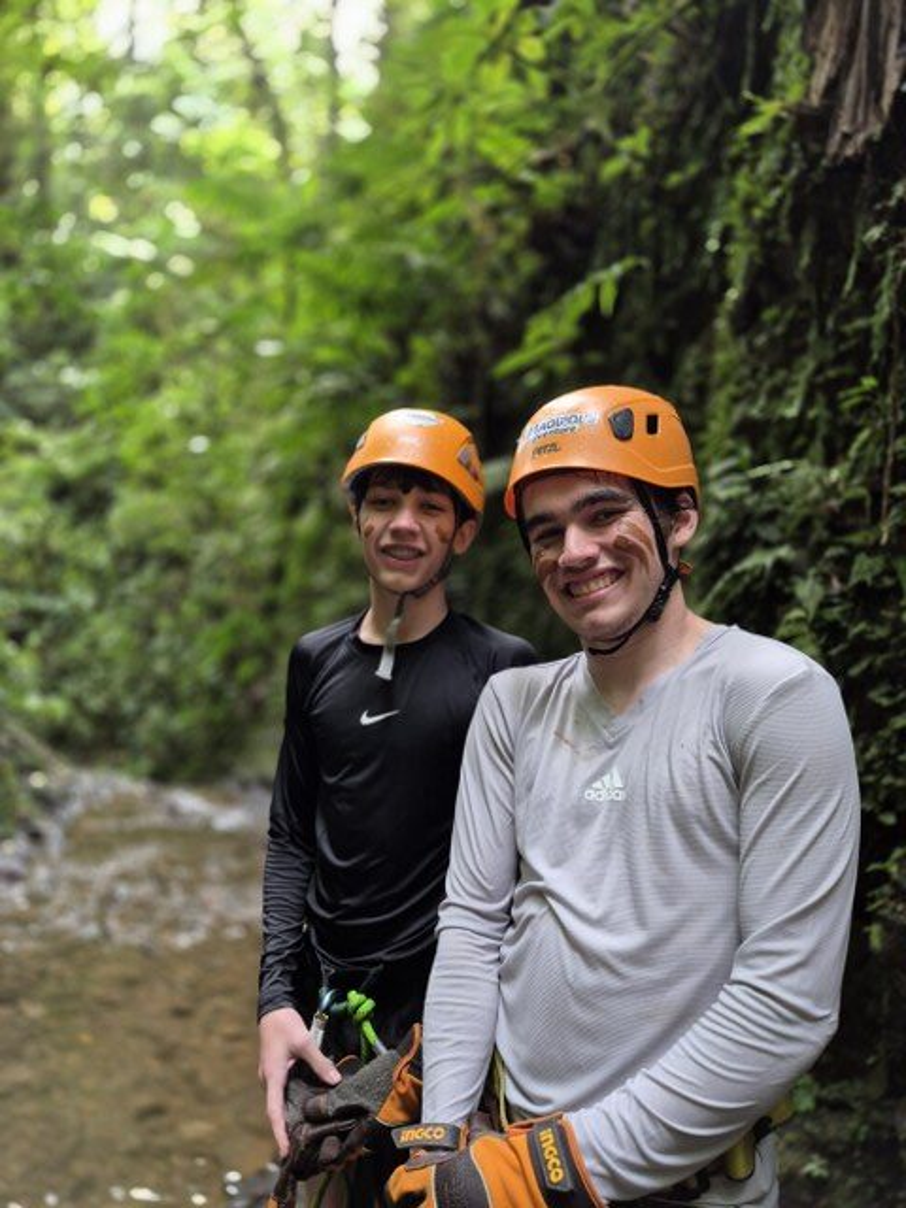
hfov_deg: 58.9
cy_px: 604
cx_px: 453
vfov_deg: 73.9
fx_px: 803
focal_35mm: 23
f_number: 1.8
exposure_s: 1/120
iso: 250
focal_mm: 5.4
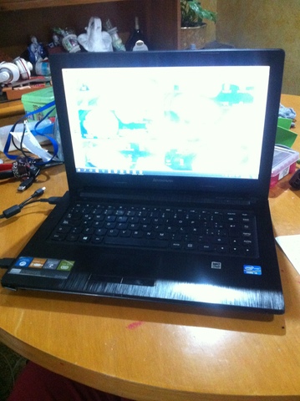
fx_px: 405
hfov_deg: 40.6
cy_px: 200
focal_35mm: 35
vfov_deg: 52.7
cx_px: 150
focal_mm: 3.85
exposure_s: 1/15
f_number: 2.8
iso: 800
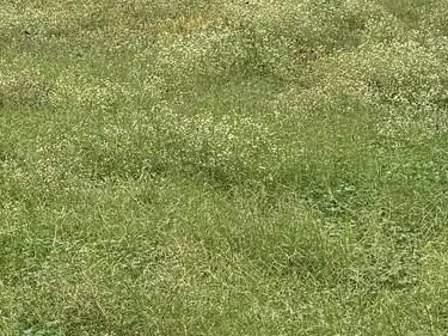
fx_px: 1695
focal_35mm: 131
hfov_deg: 14.5
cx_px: -122
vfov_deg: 11.0
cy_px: -126
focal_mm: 6.76
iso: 80
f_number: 1.78
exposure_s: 1/1653
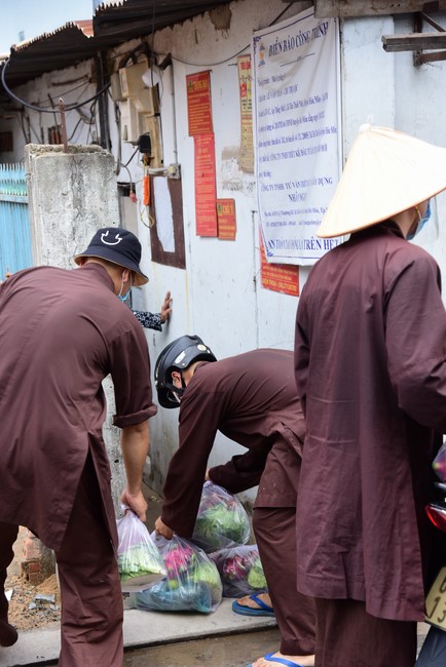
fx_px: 1392
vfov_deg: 27.0
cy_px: 334
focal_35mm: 75
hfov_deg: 18.2
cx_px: 223
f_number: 5.6
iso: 320
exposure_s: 1/125
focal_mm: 75
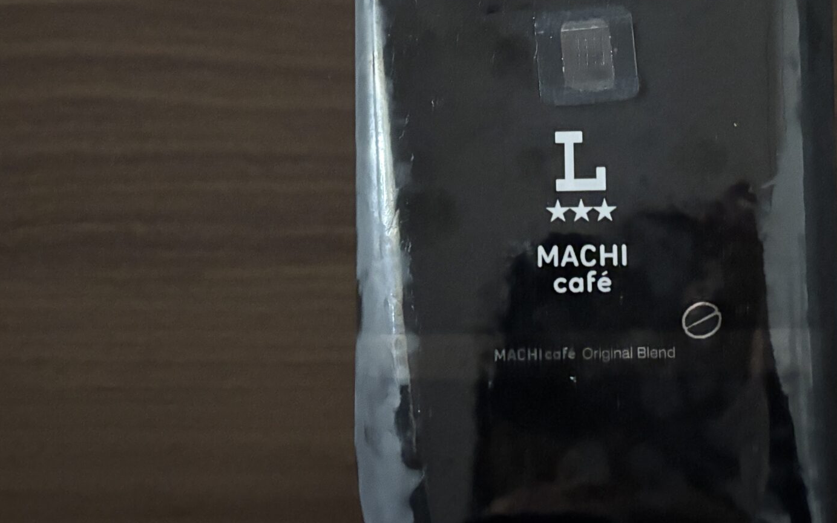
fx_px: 1164
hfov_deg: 39.1
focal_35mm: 51
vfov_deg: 24.8
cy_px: 88
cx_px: 560
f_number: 1.6
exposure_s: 1/17
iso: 5000
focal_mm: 5.96
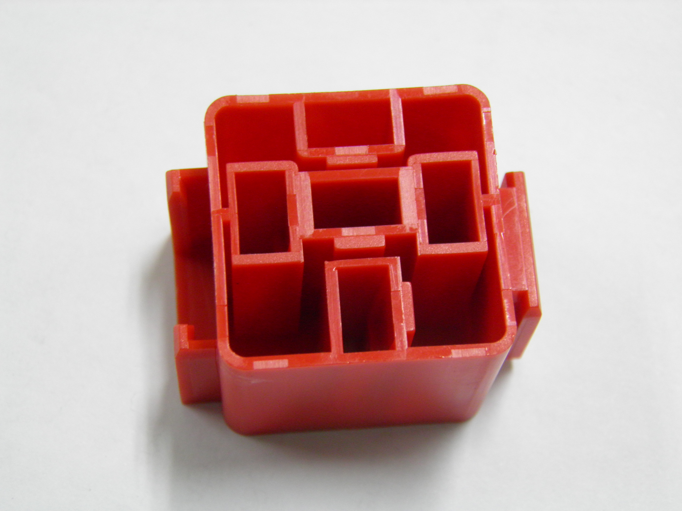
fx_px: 1655
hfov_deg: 23.3
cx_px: 341
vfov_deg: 17.6
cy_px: 256
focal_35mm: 84
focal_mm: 15.2
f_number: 3.9
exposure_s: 1/15
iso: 200
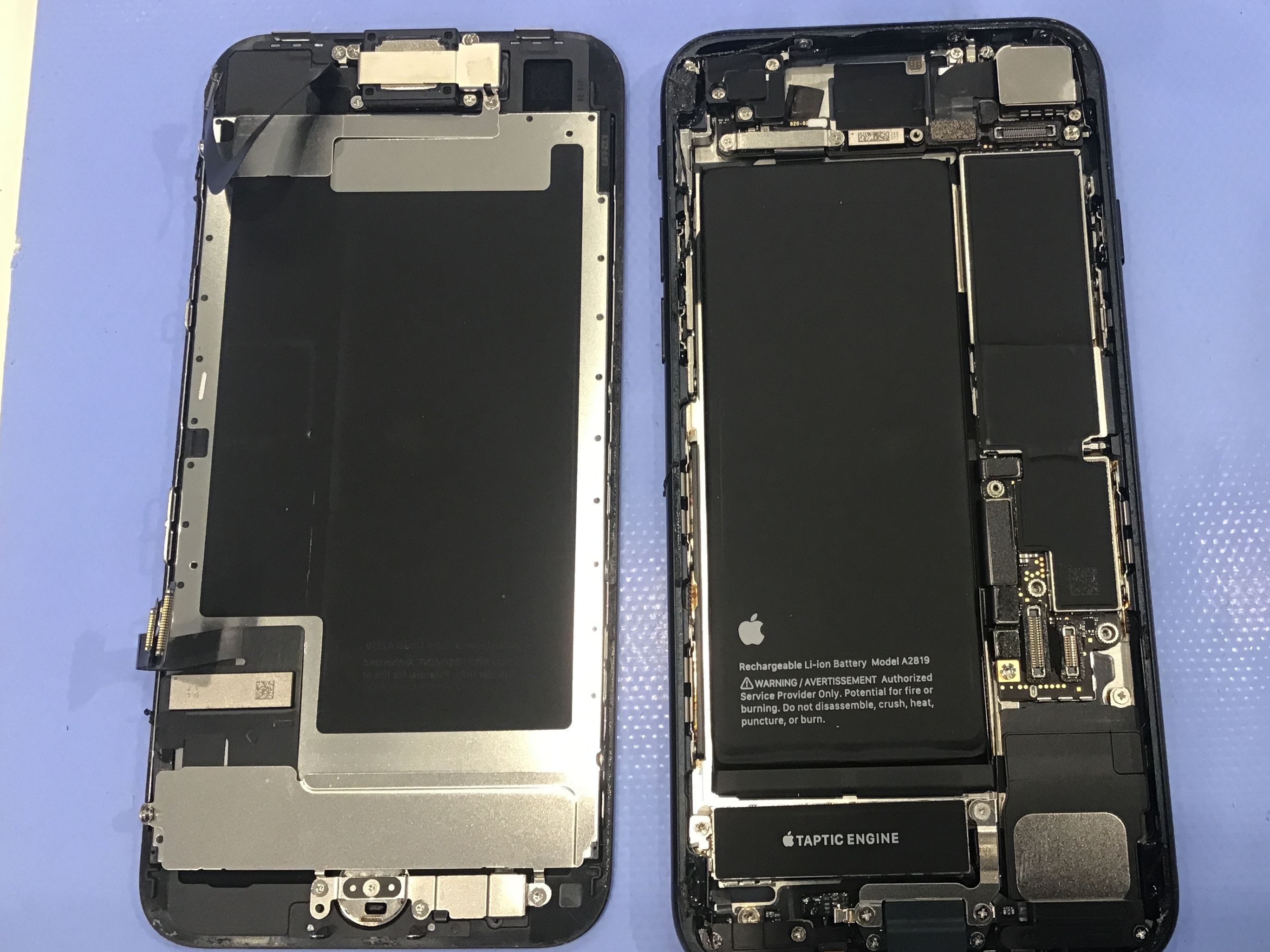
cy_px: 472
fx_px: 1357
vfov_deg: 38.7
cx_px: 748
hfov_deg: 49.9
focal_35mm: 37
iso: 64
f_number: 2.4
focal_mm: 3.3
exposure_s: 1/30
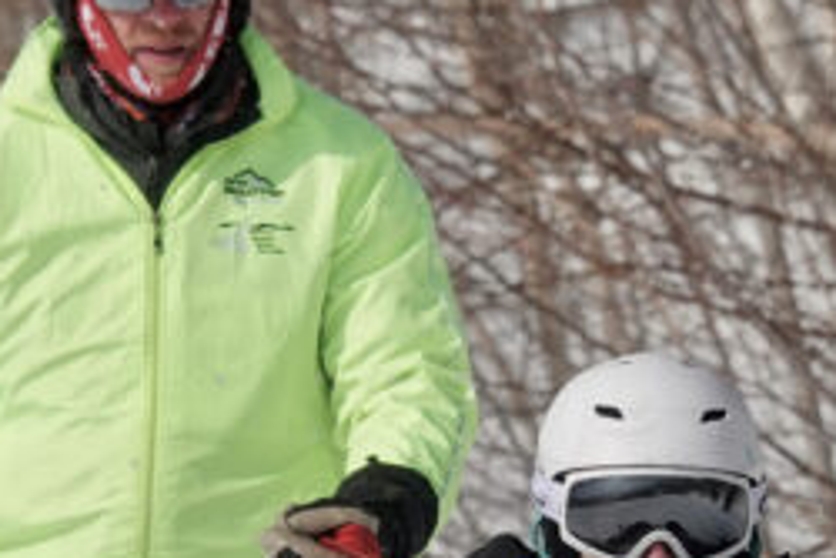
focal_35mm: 1398
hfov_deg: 1.5
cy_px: 703
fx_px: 32482
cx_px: 395
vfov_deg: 1.0
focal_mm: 124.94
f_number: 4
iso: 100
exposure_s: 1/1000
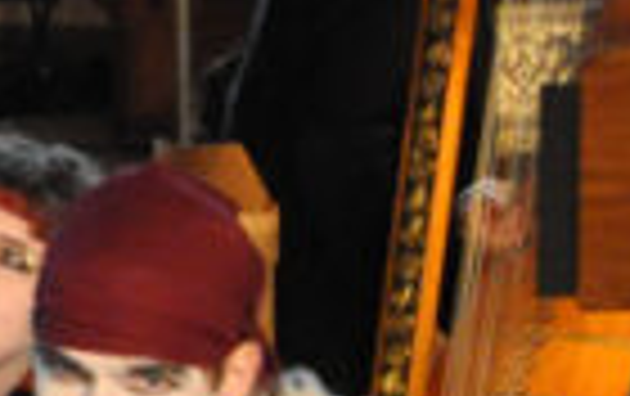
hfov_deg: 3.1
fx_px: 11333
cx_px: -1503
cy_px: 673
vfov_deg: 2.0
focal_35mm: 659
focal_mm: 56
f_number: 5.3
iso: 3200
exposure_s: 1/40
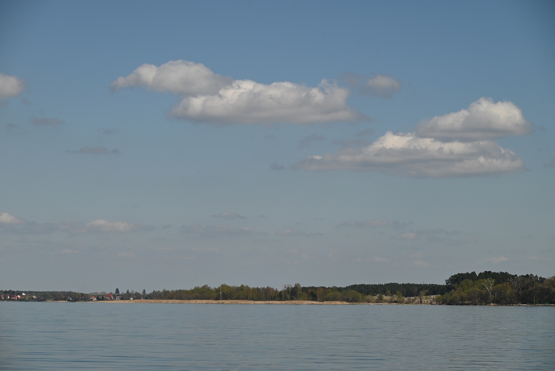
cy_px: 186
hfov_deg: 17.6
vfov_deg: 11.8
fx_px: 1789
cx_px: 278
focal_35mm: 116
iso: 100
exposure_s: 1/800
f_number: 7.1
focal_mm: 116
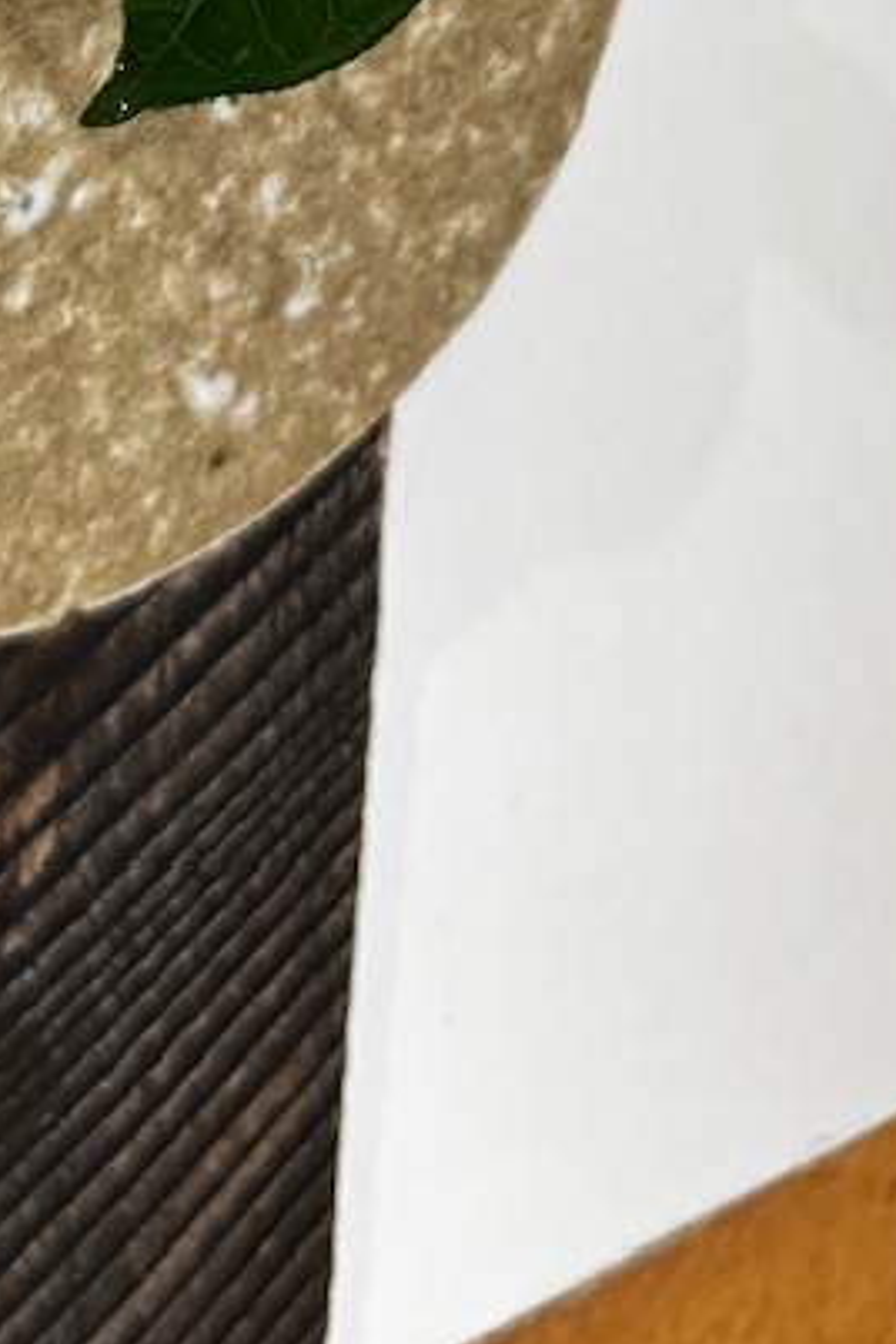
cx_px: -74
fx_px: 3210
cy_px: -625
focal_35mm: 86
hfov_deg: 15.5
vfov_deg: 20.5
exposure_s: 1/117
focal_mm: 5.96
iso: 125
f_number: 1.6
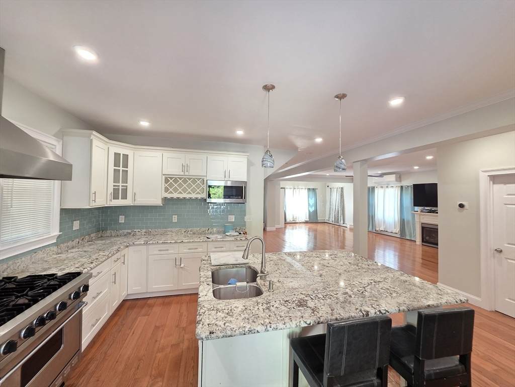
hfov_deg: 106.2
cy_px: 194
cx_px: 258
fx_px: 193
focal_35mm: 13
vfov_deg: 89.9
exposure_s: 1/60
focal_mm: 2.2
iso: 250
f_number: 1.9
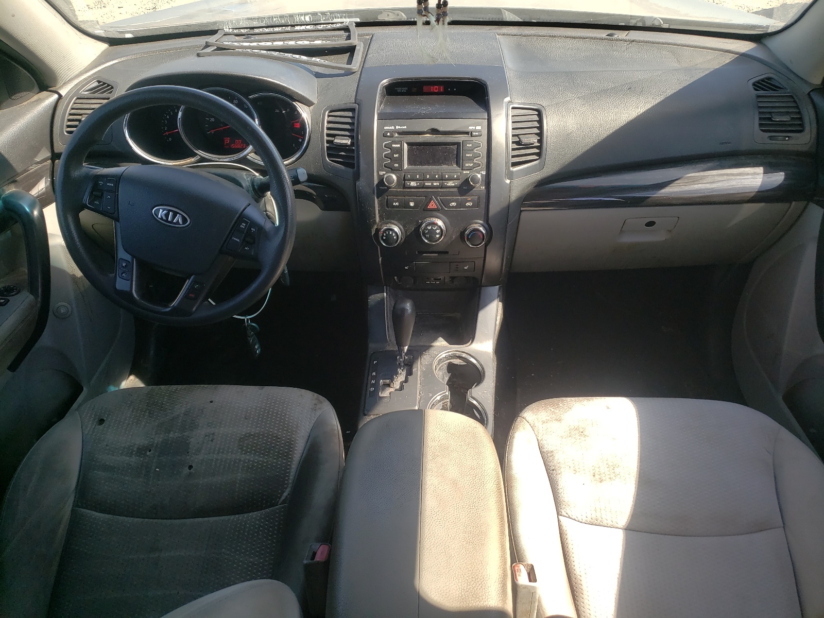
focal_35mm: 26
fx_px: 619
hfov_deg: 67.3
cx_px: 412
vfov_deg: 53.1
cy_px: 309
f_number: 1.5
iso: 50
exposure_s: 1/455
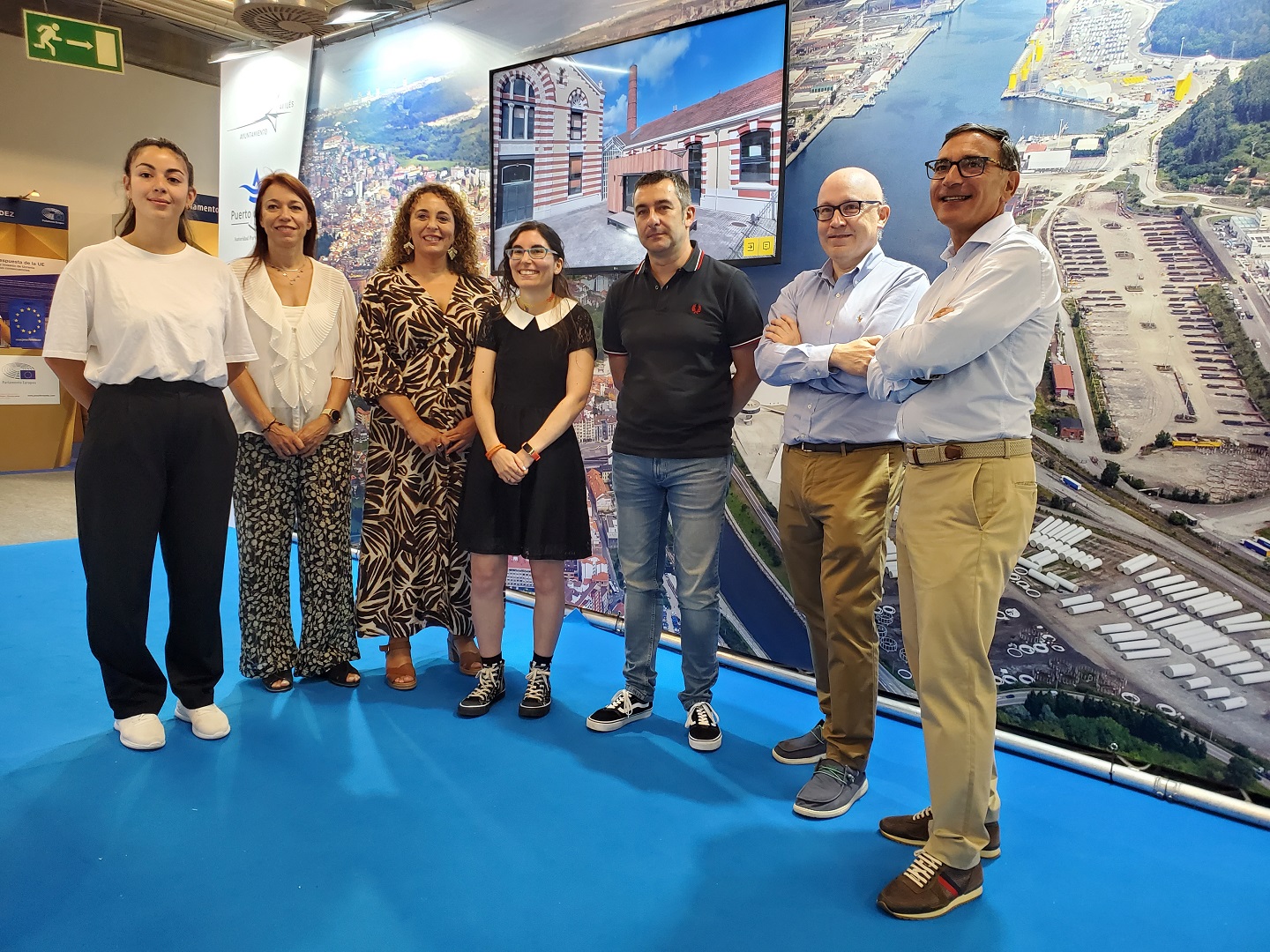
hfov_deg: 67.3
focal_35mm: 26
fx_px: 954
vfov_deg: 53.1
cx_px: 635
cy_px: 476
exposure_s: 1/50
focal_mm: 4.3
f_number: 2.4
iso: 320
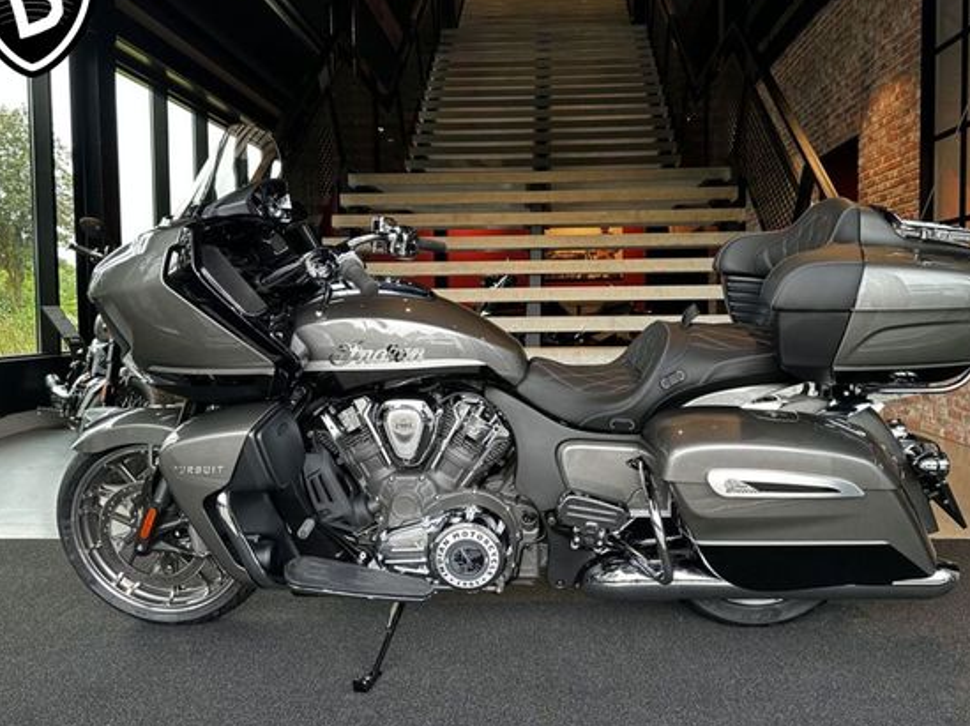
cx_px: 530
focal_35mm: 28
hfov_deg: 63.4
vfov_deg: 49.7
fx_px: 784
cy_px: 339
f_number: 1.78
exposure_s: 1/121
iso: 100
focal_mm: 6.86
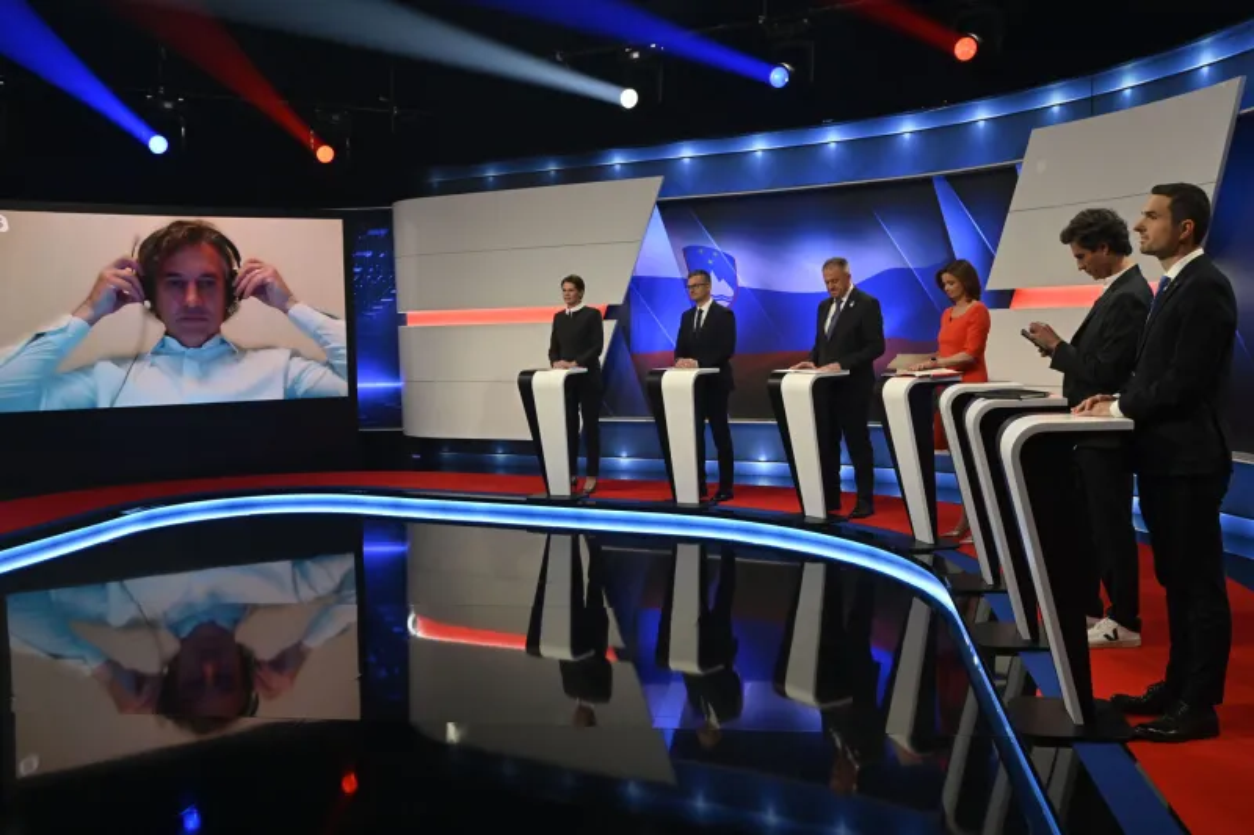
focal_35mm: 36
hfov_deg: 53.1
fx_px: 1254
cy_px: 418
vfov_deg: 36.9
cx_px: 627
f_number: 5
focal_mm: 36
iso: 1600
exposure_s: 1/160
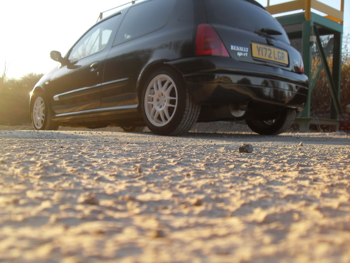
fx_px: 374
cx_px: 175
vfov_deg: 38.7
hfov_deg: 50.1
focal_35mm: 37
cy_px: 132
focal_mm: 6.3
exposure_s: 1/125
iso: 80
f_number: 2.8
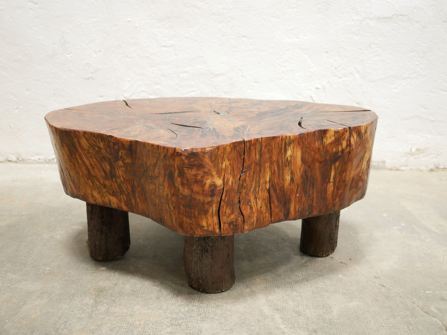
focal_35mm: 40
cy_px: 168
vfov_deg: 36.0
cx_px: 224
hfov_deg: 46.8
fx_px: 517
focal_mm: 20
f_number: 1.7
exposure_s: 1/60
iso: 1600
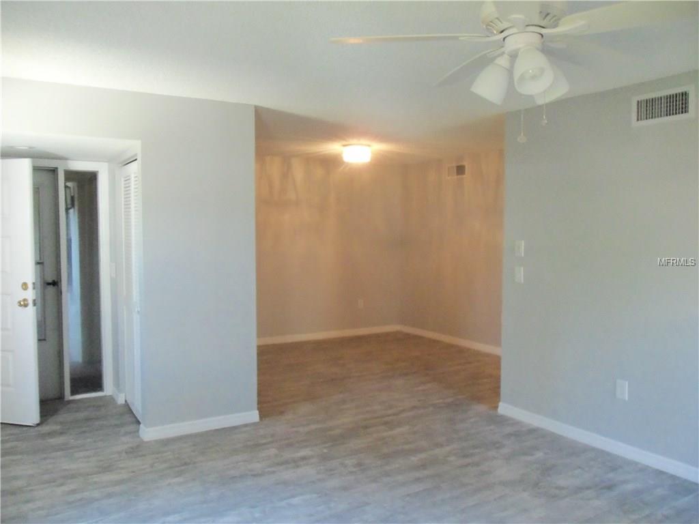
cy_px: 262
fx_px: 586
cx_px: 350
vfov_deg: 48.2
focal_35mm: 29
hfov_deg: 61.7
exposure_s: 1/30
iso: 400
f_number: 3.4
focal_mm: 5.2
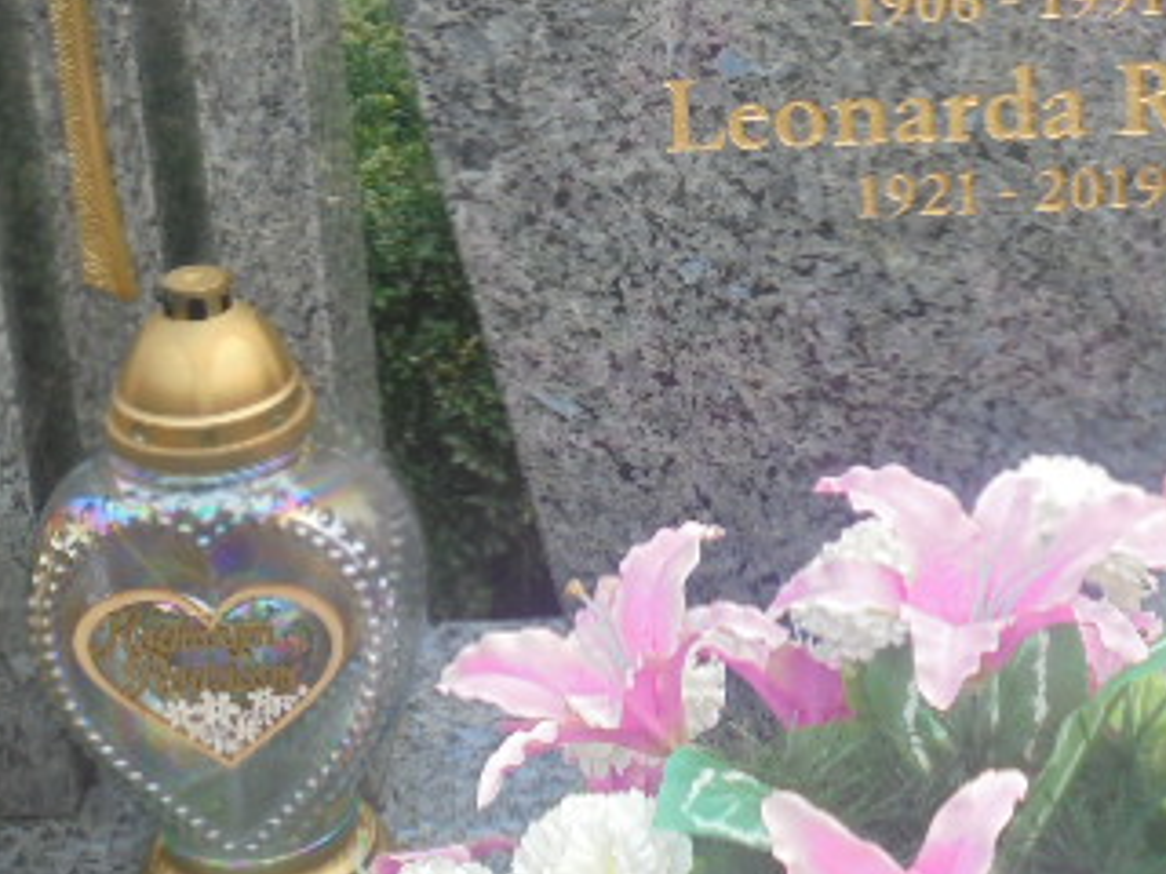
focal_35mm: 86
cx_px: 667
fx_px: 2897
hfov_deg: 22.7
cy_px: 40
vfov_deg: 16.9
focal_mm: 7.8
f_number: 4.5
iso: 100
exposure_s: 1/60
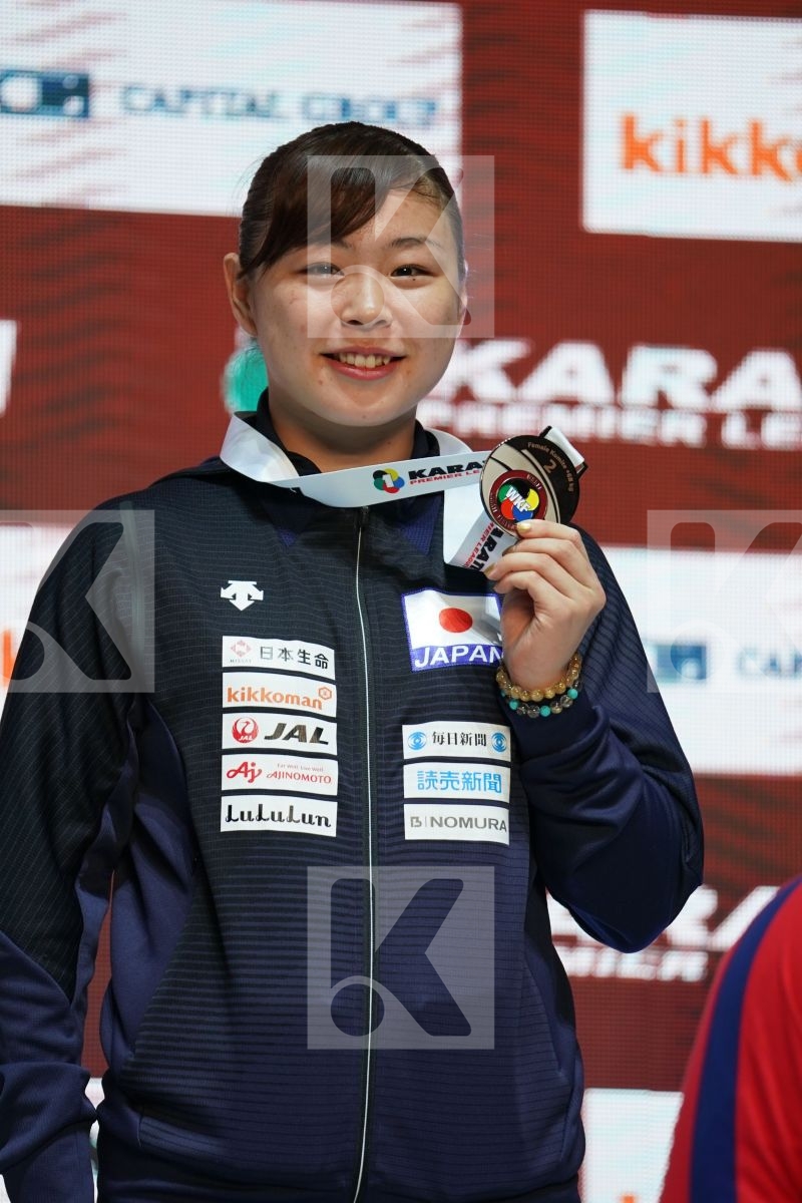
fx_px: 10024
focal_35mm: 300
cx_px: 401
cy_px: 602
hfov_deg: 4.6
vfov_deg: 6.9
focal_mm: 200
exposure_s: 1/250
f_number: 2.8
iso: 320
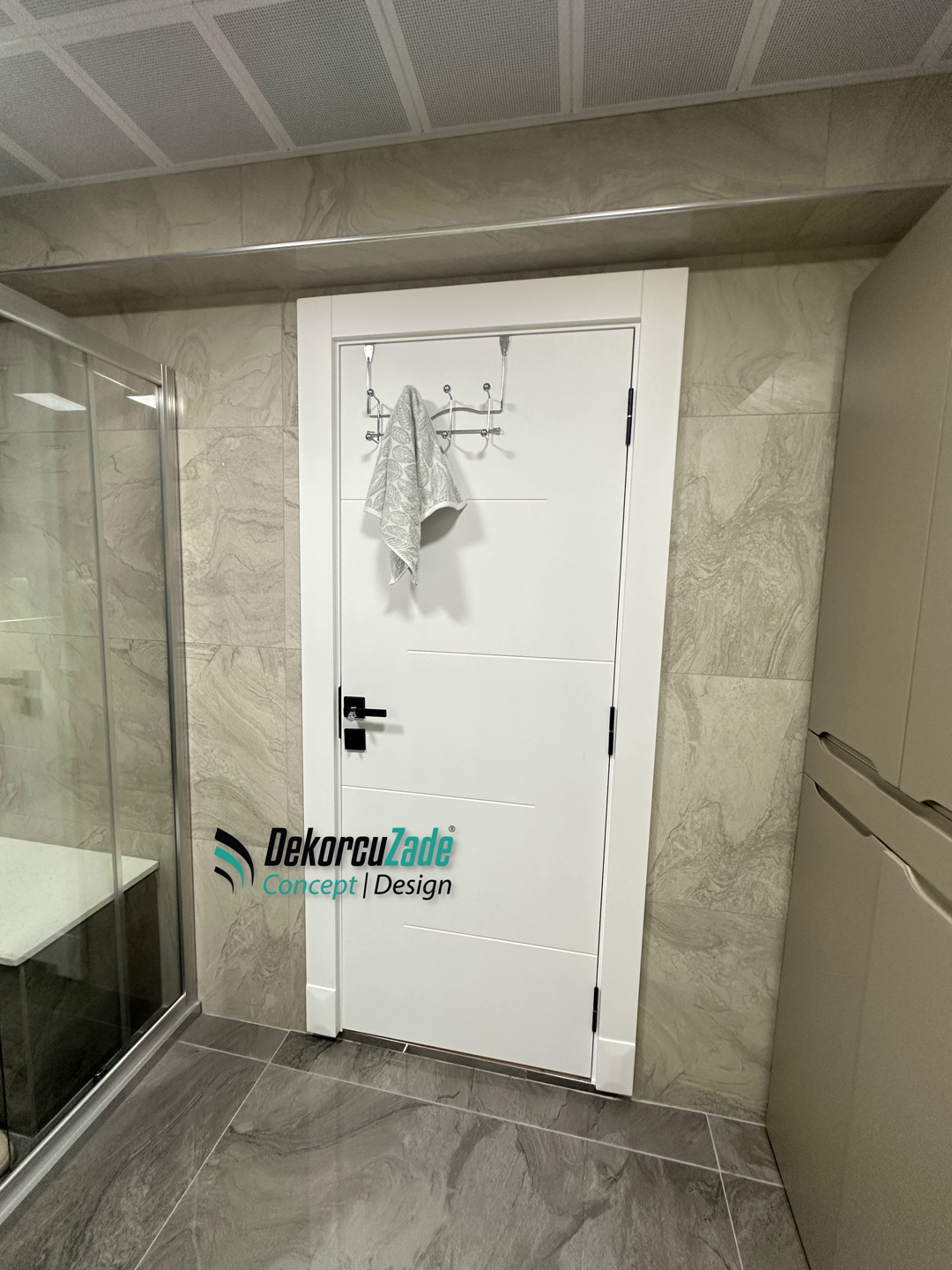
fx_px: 513
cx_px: 476
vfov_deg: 102.1
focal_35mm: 14
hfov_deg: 85.7
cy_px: 635
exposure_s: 1/50
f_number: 2.2
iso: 160
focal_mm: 2.22
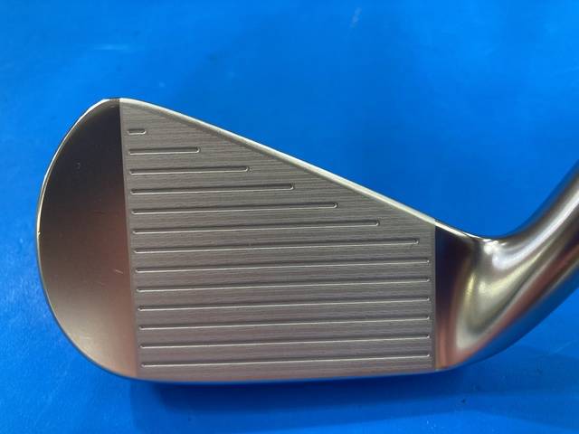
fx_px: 468
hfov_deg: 63.4
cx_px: 290
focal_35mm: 28
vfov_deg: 49.7
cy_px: 217
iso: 64
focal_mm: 3.99
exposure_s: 1/50
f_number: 1.8
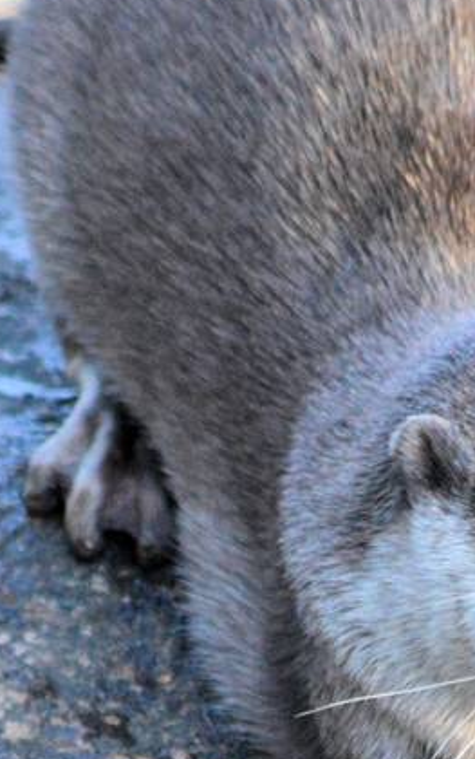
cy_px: 782
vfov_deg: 1.3
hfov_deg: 0.8
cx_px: 370
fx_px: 32474
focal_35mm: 1570
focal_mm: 270
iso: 3200
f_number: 5.6
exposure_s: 1/250
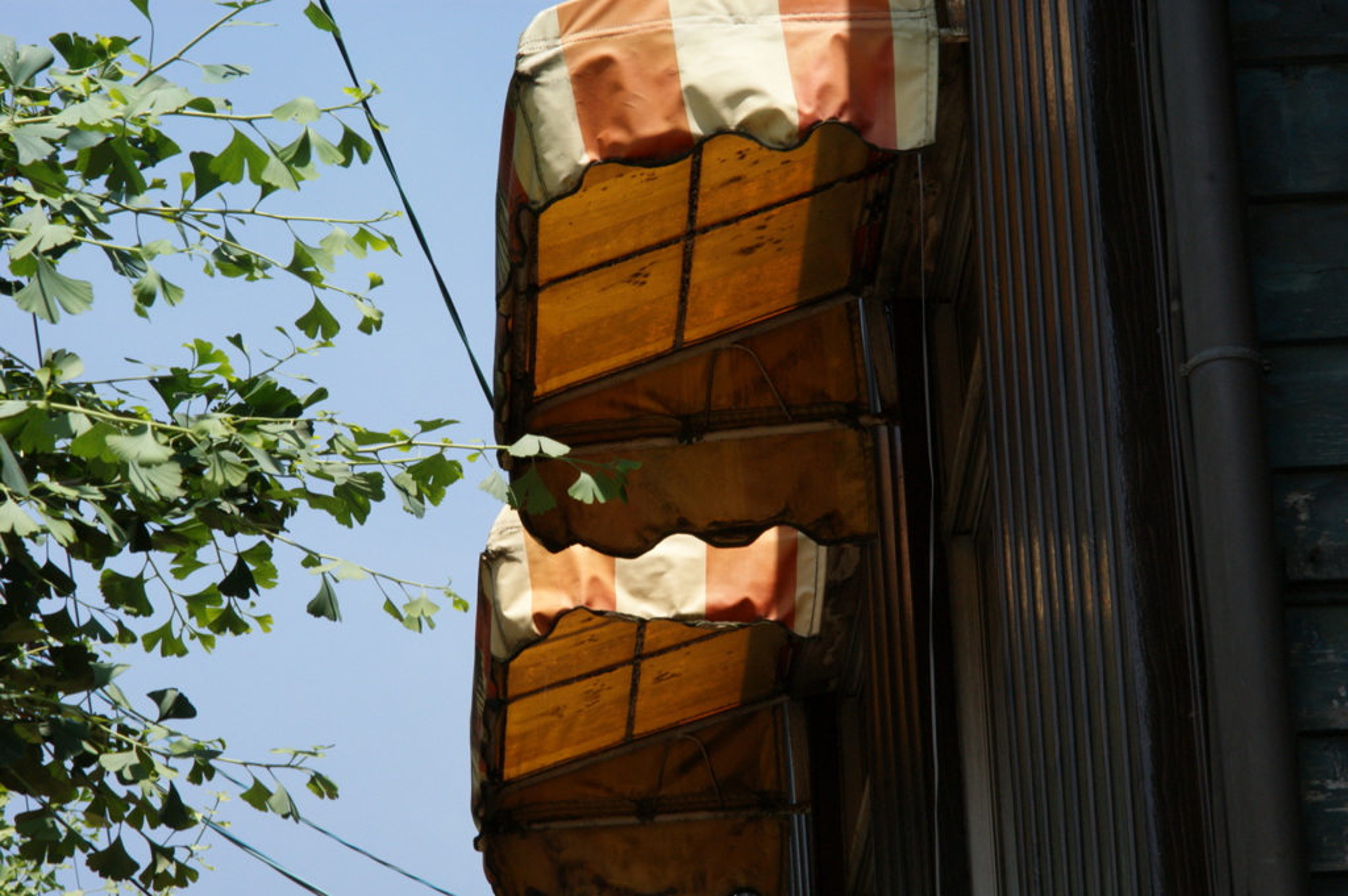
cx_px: 674
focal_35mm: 128
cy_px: 448
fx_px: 4770
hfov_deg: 16.1
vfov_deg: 10.7
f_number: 18
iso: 400
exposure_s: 1/125
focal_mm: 85
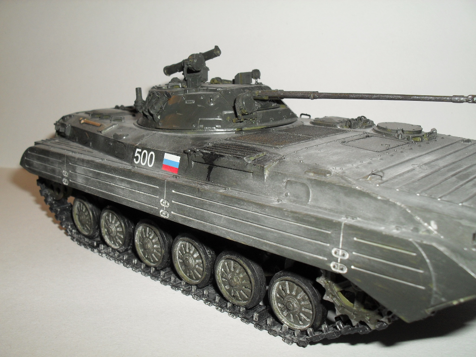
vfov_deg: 40.7
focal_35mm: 35
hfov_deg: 52.6
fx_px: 481
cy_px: 178
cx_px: 238
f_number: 8.4
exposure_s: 1/45
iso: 100
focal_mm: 6.3
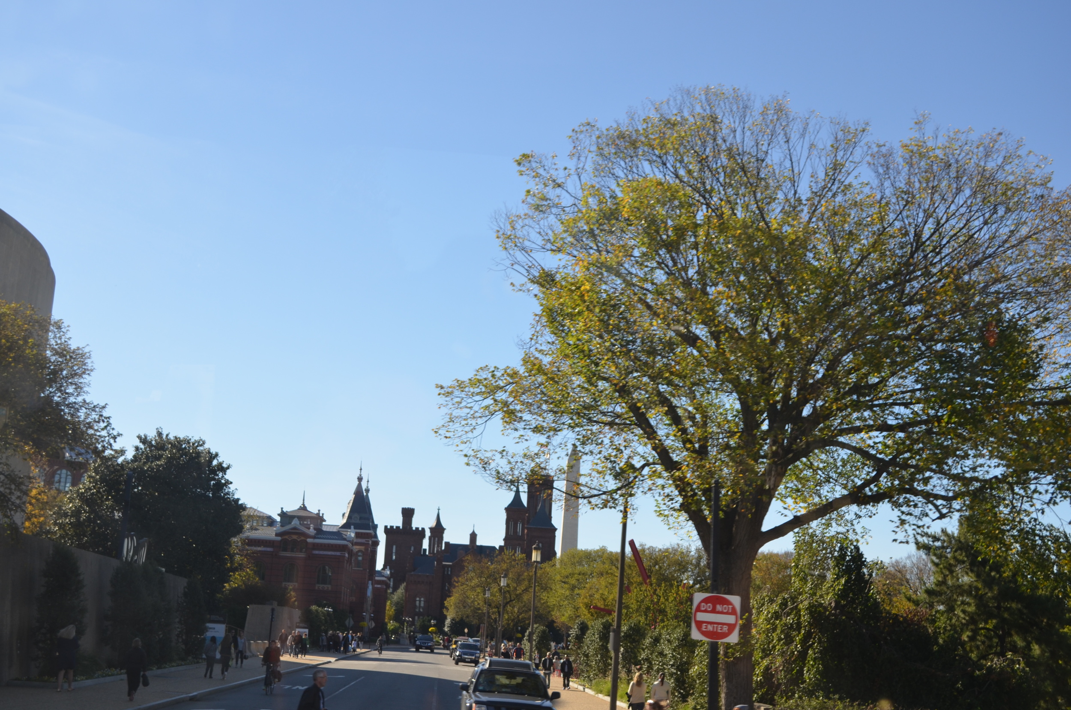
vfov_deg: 28.0
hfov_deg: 41.2
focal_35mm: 48
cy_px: 355
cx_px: 536
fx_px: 1425
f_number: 5.6
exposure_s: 1/125
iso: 200
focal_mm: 32
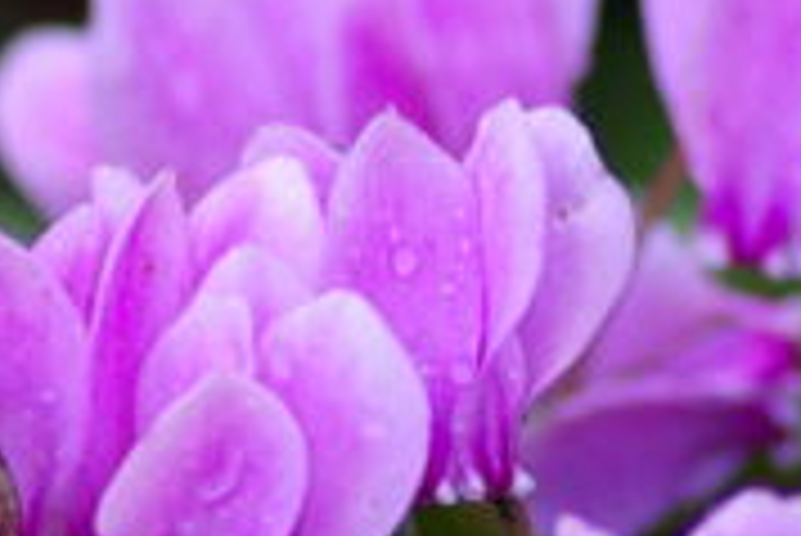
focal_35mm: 862
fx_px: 19195
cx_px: 68
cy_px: 588
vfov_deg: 1.6
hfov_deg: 2.4
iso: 640
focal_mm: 100
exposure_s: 1/200
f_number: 4
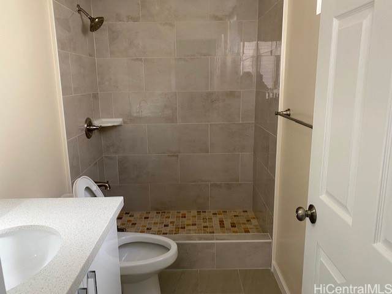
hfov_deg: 67.3
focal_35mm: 26
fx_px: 294
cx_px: 196
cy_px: 147
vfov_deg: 53.1
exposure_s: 1/60
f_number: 1.8
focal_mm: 4.25
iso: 100
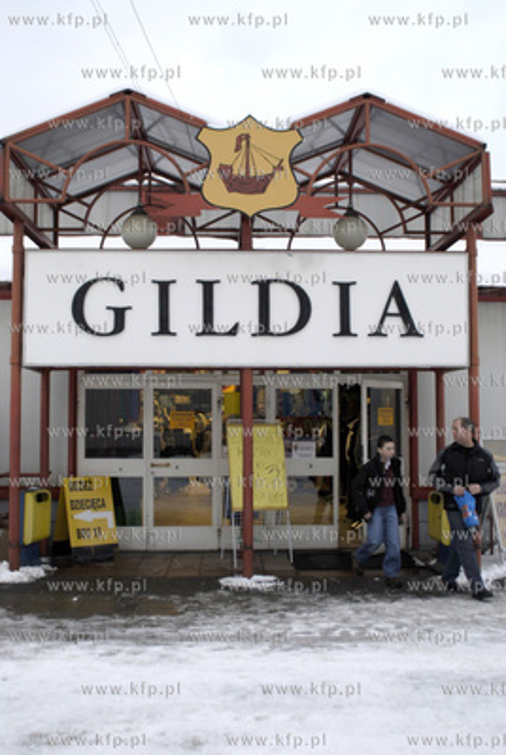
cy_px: 378
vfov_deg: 53.1
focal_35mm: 36
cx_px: 253
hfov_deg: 37.0
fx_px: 756
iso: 100
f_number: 2.8
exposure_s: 1/80
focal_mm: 24
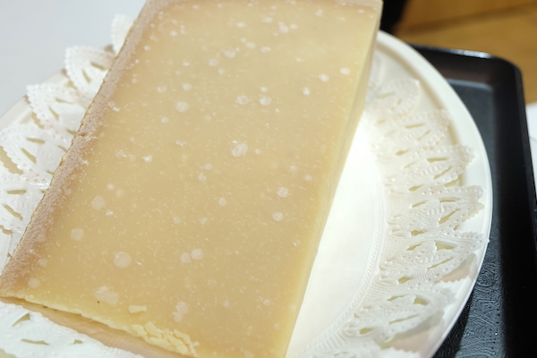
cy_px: 179
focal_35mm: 40
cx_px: 268
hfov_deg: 48.5
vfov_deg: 33.4
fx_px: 597
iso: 400
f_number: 4.5
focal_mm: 26.9
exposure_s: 1/60
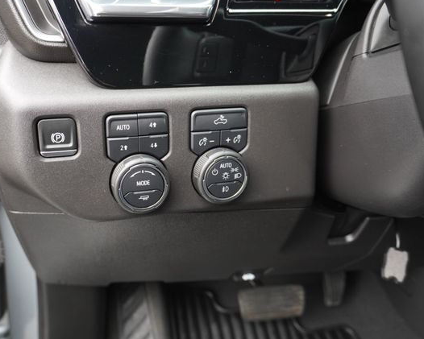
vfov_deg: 45.1
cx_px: 170
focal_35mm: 33
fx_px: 409
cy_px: 168
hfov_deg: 54.4
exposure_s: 1/60
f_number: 4
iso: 640
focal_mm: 19
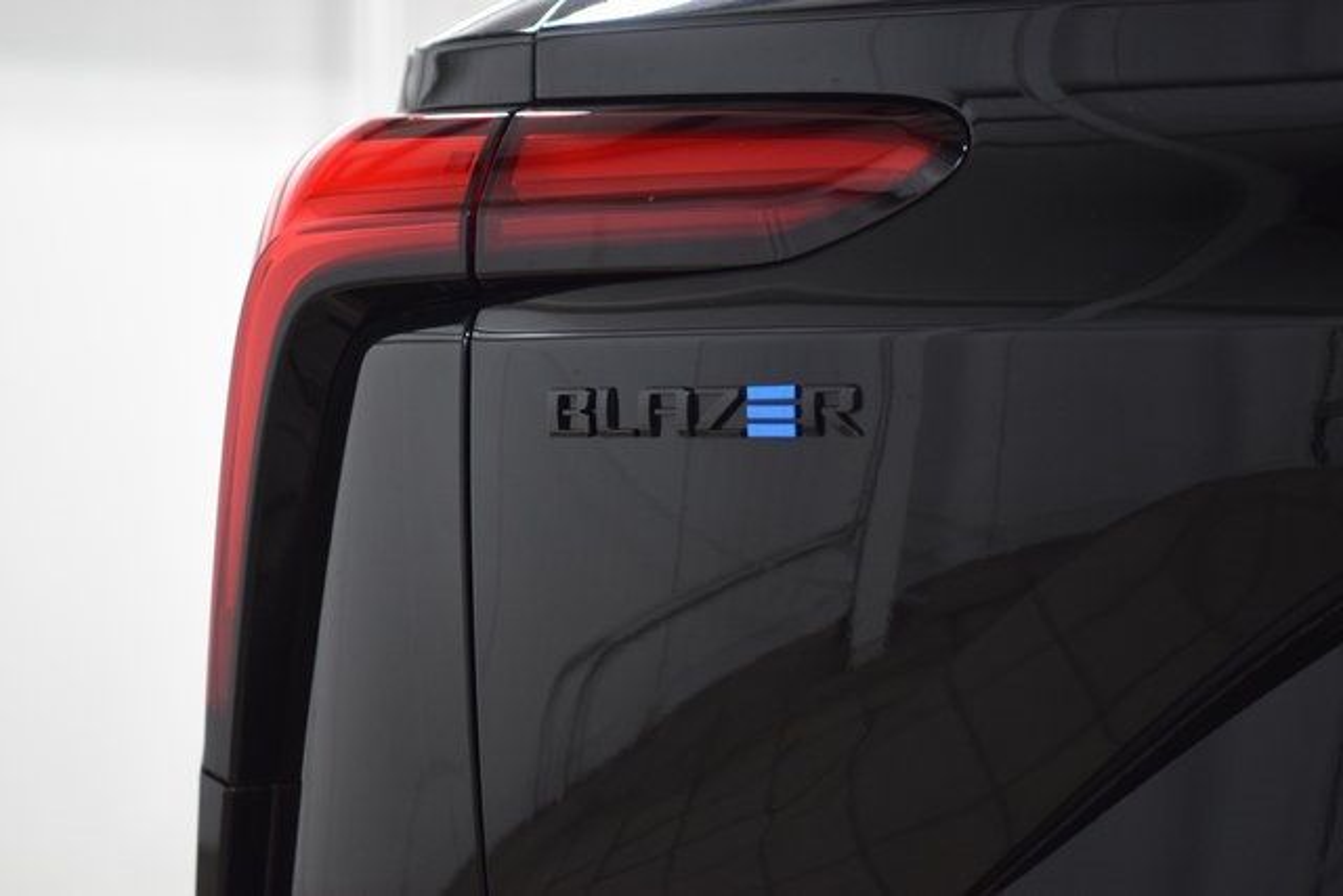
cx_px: 672
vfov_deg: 13.0
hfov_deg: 19.5
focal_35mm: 105
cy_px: 448
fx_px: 3918
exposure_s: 1/100
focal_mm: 70
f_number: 2.8
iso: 1600
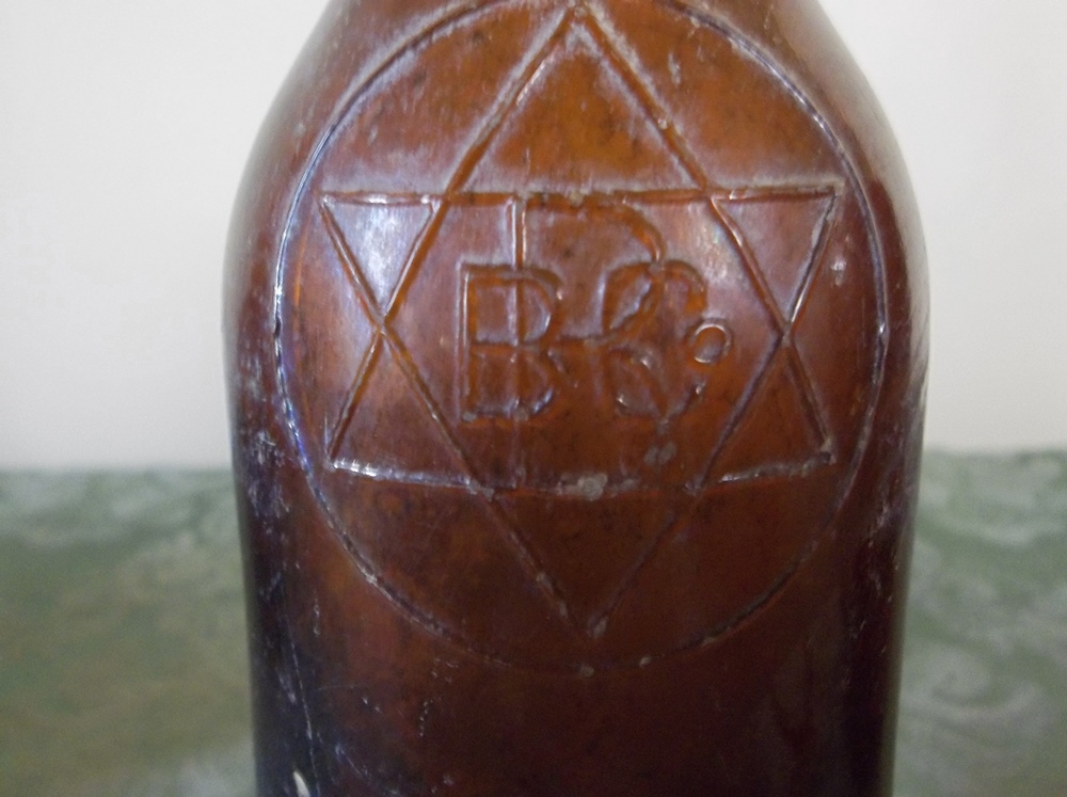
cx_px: 534
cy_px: 398
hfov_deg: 56.9
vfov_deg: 44.1
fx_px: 985
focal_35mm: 32
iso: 400
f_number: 3.7
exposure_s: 1/8
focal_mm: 5.7
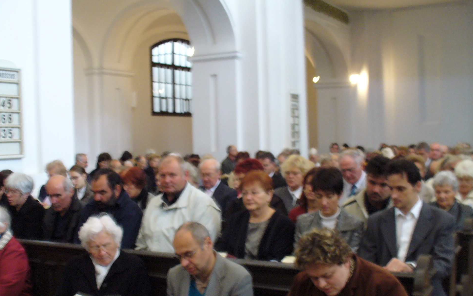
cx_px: 222
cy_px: 192
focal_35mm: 47
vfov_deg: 27.3
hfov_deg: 42.6
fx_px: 606
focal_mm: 6.1
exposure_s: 1/8
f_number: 2.8
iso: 200
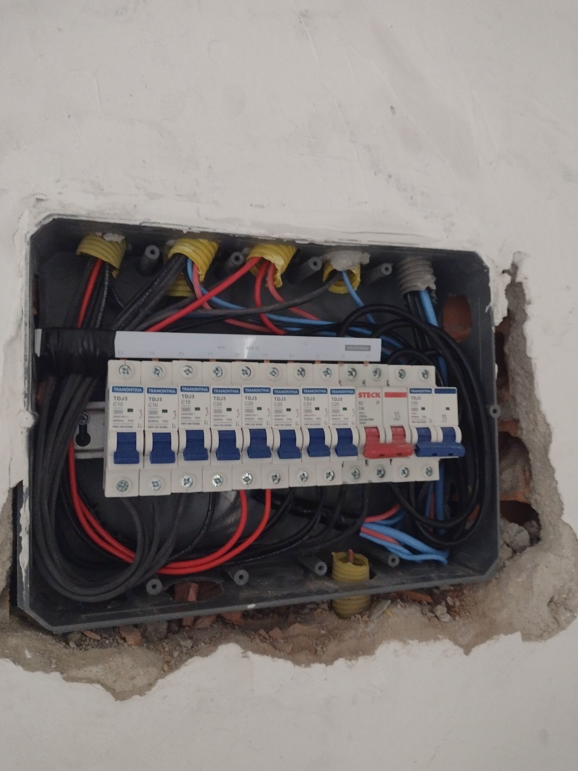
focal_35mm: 27
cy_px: 386
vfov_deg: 65.3
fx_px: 601
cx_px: 289
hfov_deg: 51.4
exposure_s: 1/24
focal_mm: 4.71
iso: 1481
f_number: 1.7
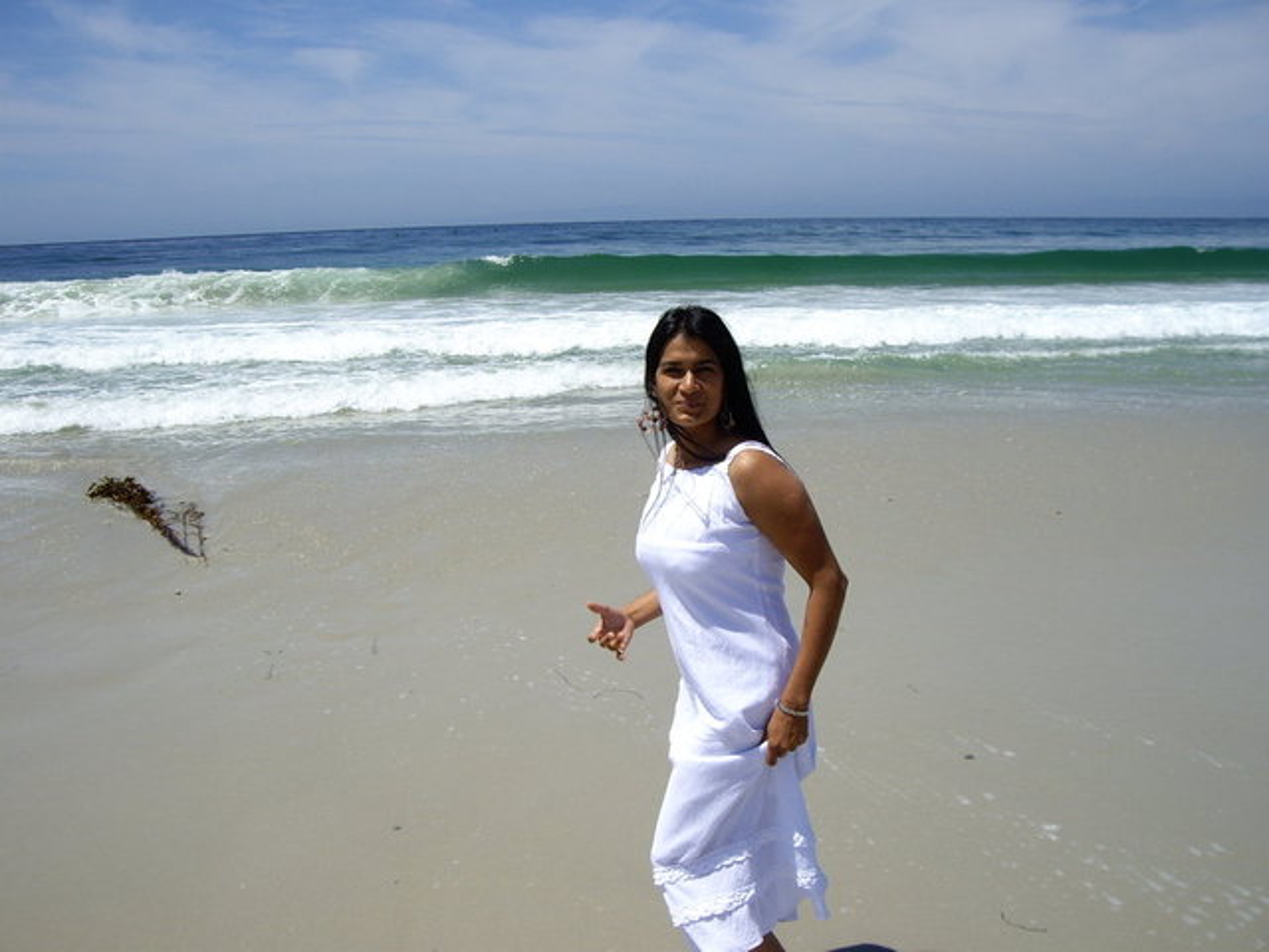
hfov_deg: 49.0
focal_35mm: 38
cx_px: 634
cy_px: 476
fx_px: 1393
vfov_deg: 37.7
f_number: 4.3
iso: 50
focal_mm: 6.2
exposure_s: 1/640
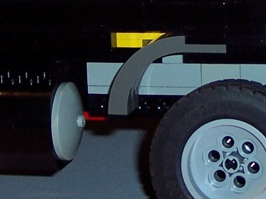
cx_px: 118
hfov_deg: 11.0
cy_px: -101
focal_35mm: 179
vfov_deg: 8.1
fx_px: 1376
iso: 100
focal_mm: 8
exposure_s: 1/60
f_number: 2.8
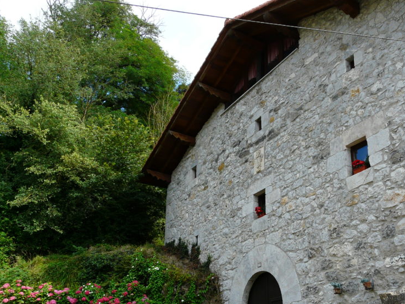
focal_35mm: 38
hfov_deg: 48.1
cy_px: 202
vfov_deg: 37.3
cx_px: 272
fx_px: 445
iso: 100
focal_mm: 4.6
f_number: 4.5
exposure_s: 1/200
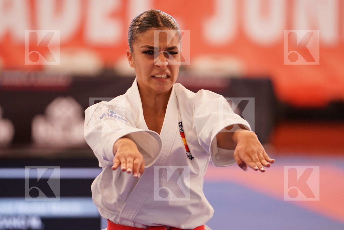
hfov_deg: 6.9
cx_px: 172
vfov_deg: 4.6
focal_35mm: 300
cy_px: 115
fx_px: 2866
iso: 1000
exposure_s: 1/500
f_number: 2.8
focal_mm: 200
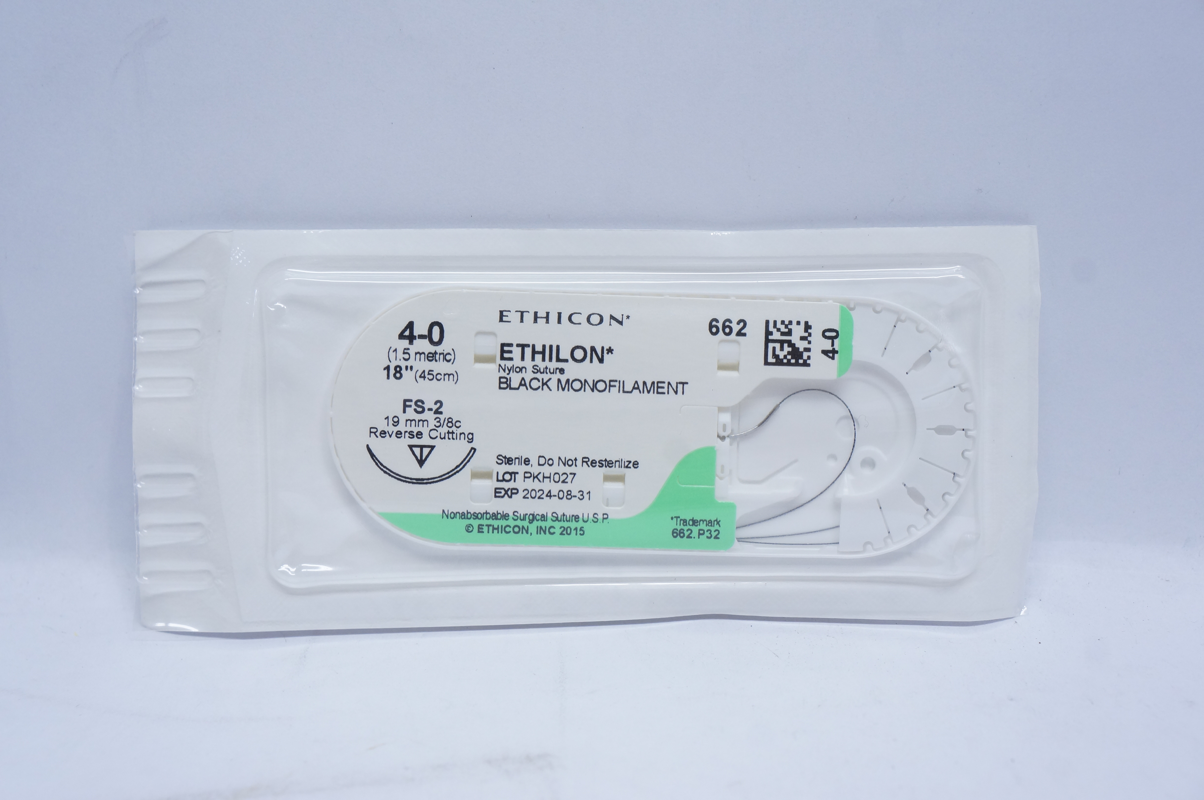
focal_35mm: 46
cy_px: 400
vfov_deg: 28.9
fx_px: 1553
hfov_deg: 42.4
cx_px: 602
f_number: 7.1
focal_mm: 31
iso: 800
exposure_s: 1/60
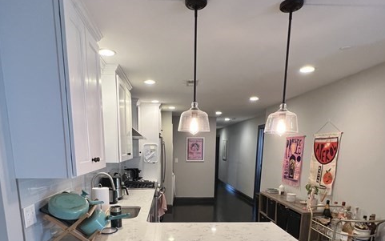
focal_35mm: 22
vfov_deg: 51.5
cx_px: 178
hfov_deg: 79.5
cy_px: 195
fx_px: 231
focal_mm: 1.57
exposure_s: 1/60
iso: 125
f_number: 1.8
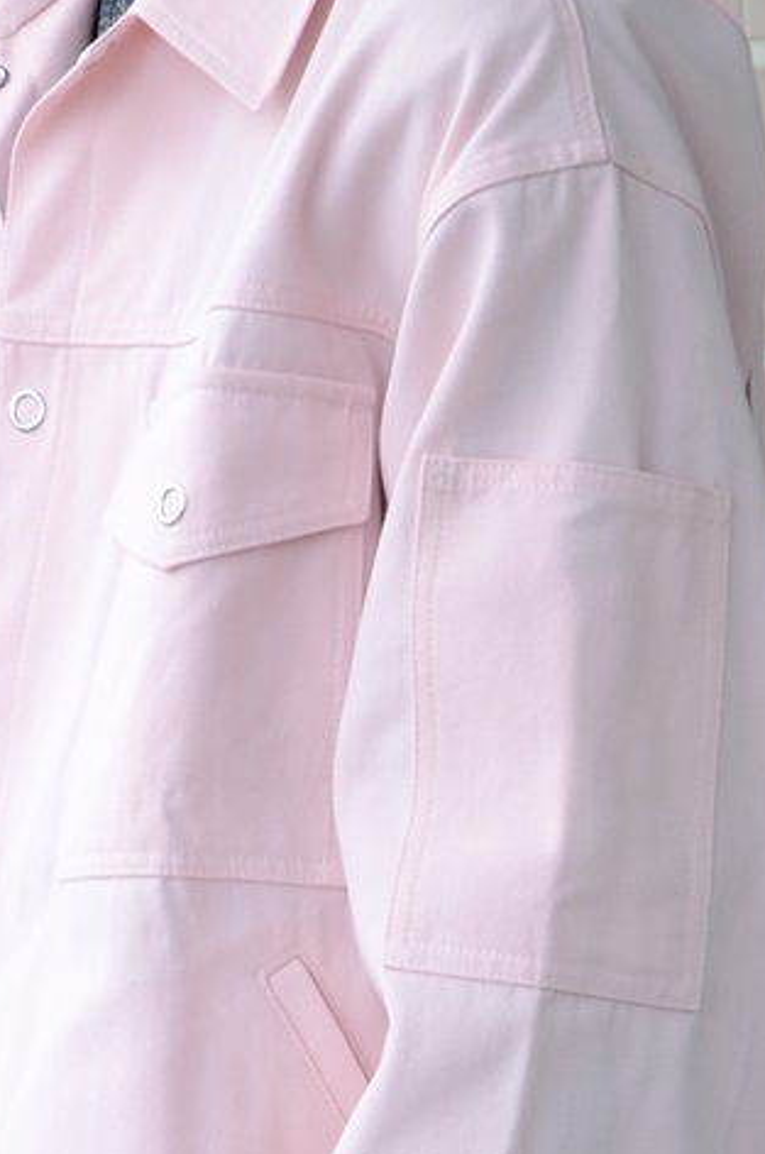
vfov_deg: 6.1
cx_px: 215
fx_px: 10749
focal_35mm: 336
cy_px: 1176
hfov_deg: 4.1
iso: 200
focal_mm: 70
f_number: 5.3
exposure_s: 1/250
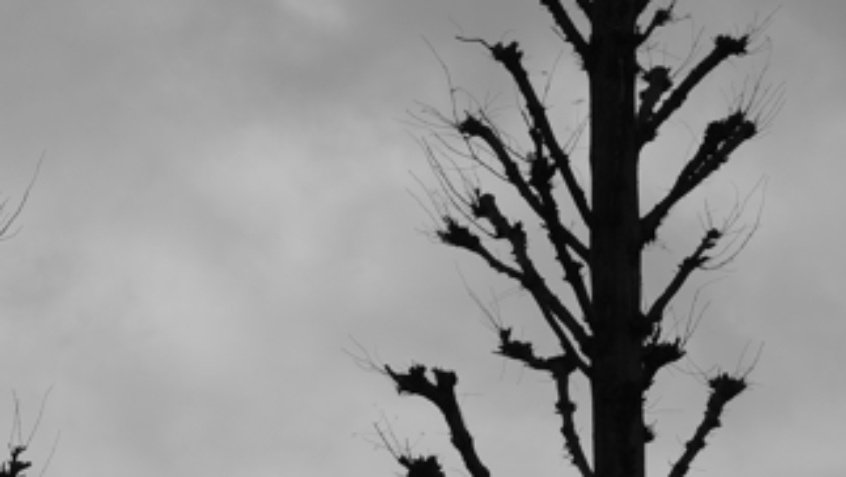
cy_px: -202
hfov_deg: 6.2
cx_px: 340
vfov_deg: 3.5
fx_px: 7810
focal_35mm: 348
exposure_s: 1/500
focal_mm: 70
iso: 100
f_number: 6.3
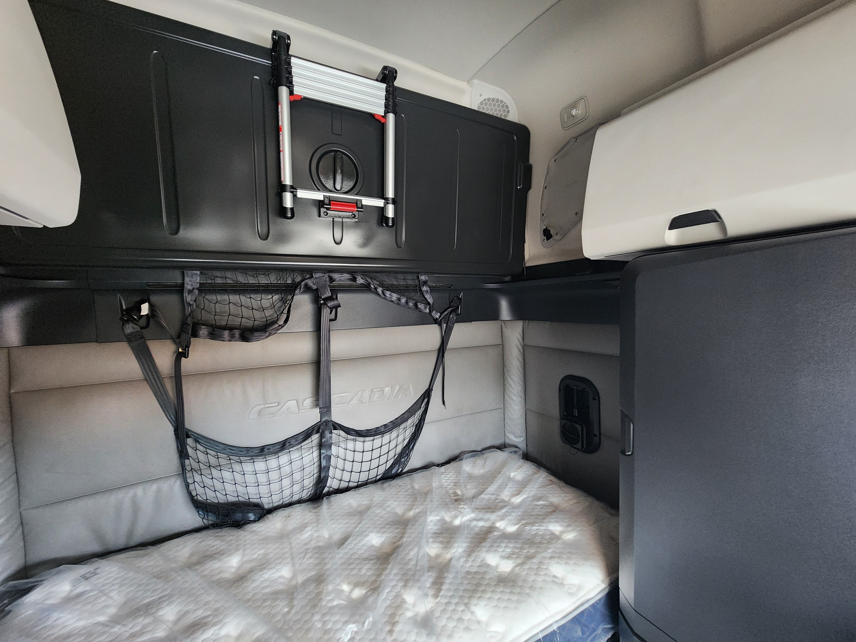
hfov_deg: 106.2
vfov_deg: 89.9
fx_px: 321
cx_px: 428
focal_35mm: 13
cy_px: 321
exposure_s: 1/30
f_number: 2.2
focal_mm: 2.2
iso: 640
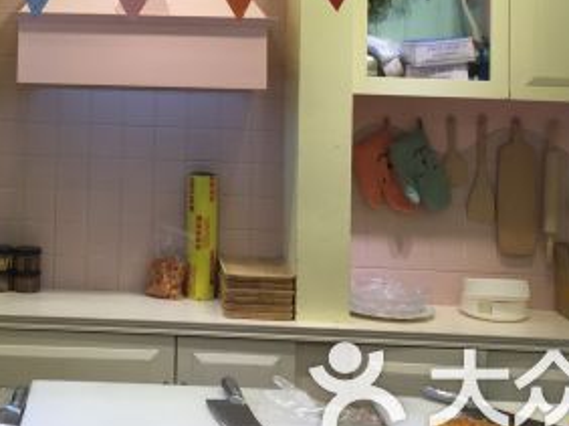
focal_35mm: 72
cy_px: -35
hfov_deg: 26.5
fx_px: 1182
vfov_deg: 19.6
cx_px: 109
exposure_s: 1/100
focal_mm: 4.15
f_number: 2.2
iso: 25
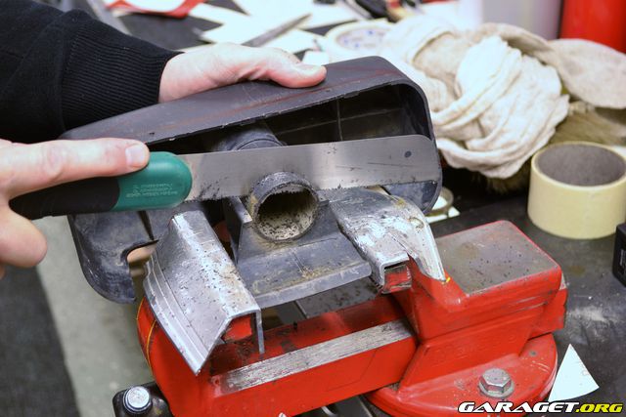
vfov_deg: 23.8
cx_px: 313
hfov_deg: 35.0
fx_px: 991
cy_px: 208
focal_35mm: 57
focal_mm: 38
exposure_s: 1/2
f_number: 5
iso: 100
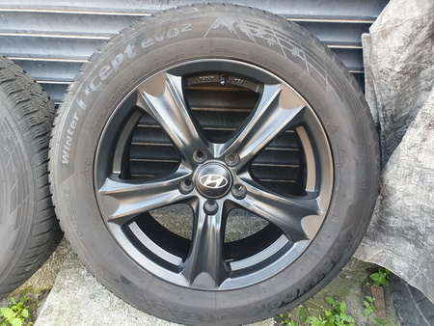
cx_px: 217
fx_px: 326
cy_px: 163
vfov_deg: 53.1
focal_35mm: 26
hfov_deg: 67.3
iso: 250
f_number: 2.4
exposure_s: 1/100
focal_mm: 4.32
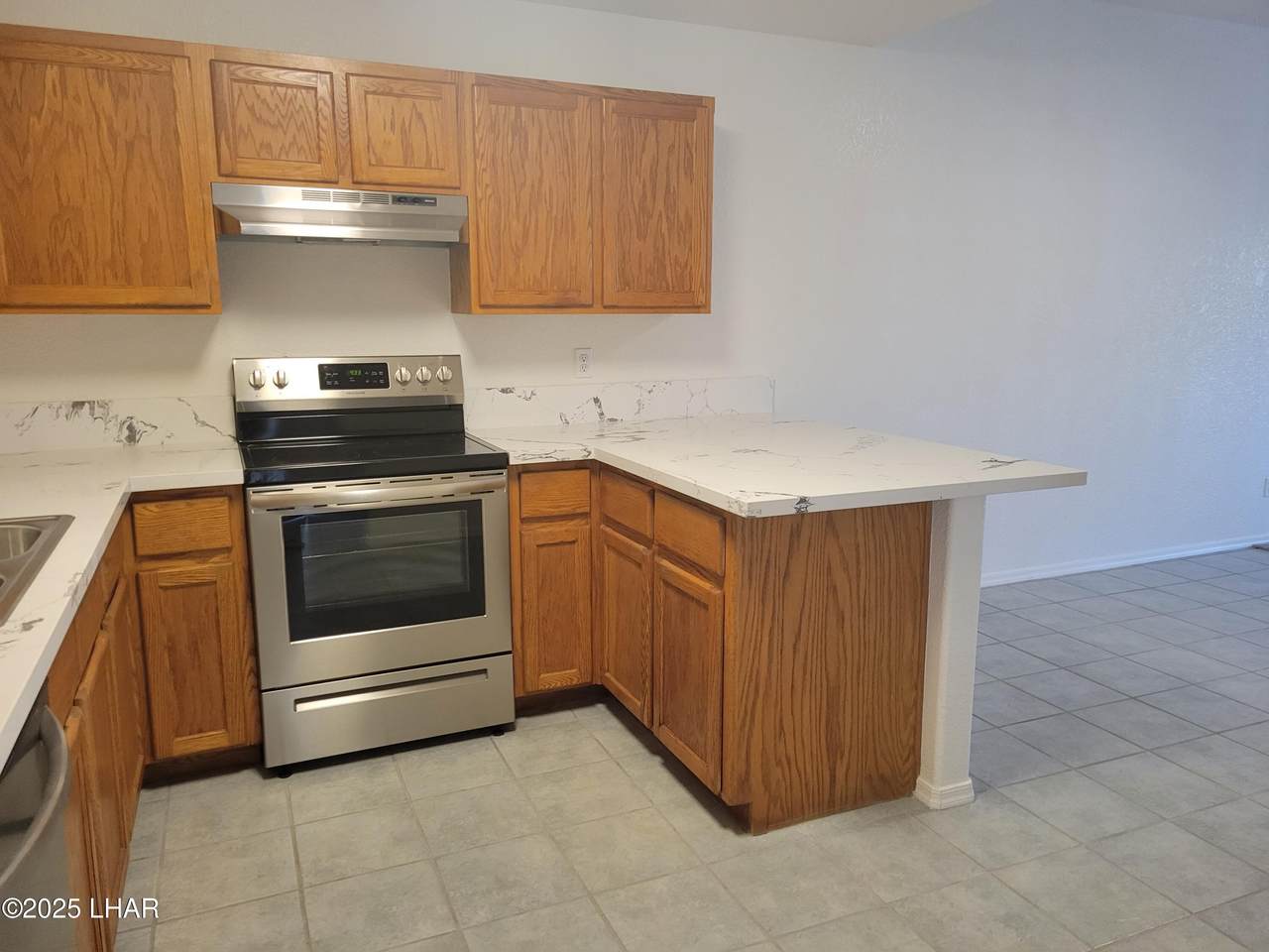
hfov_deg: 67.3
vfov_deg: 53.1
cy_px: 476
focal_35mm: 26
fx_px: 953
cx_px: 634
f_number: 1.8
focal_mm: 5.4
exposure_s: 1/120
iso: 320
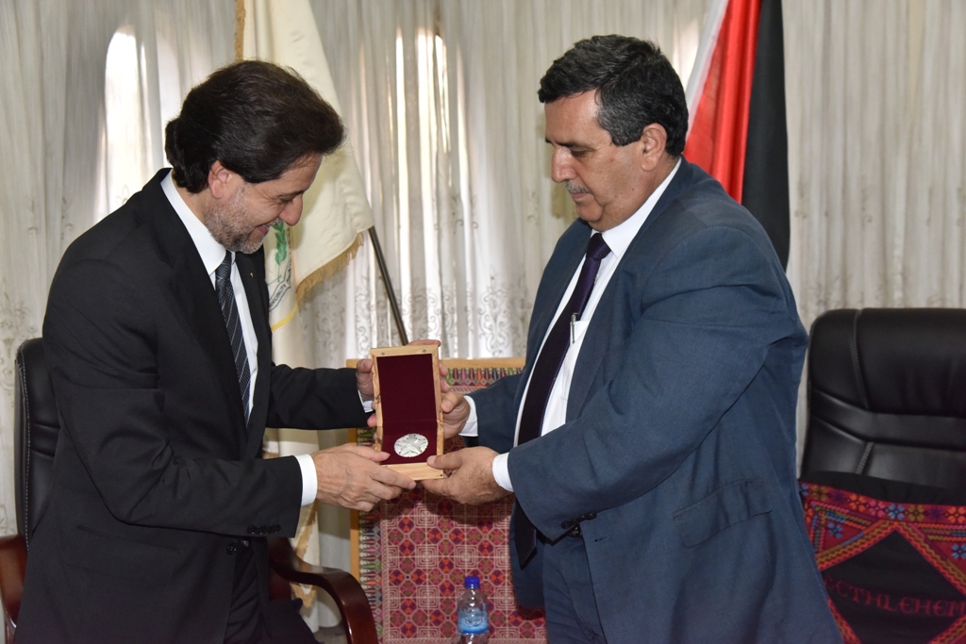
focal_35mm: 52
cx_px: 483
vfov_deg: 26.0
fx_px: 1395
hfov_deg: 38.2
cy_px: 322
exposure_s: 1/125
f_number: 6.3
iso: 2500
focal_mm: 52
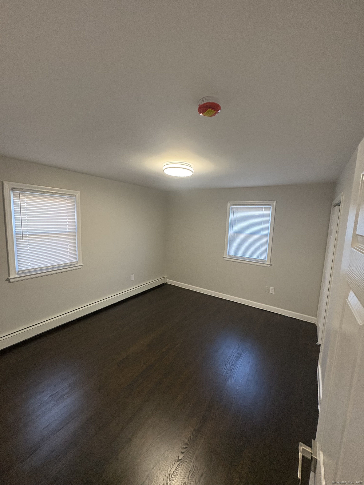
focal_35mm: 14
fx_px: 196
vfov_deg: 102.1
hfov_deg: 85.7
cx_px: 182
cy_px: 242
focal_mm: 2.22
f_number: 2.2
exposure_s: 1/120
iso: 320
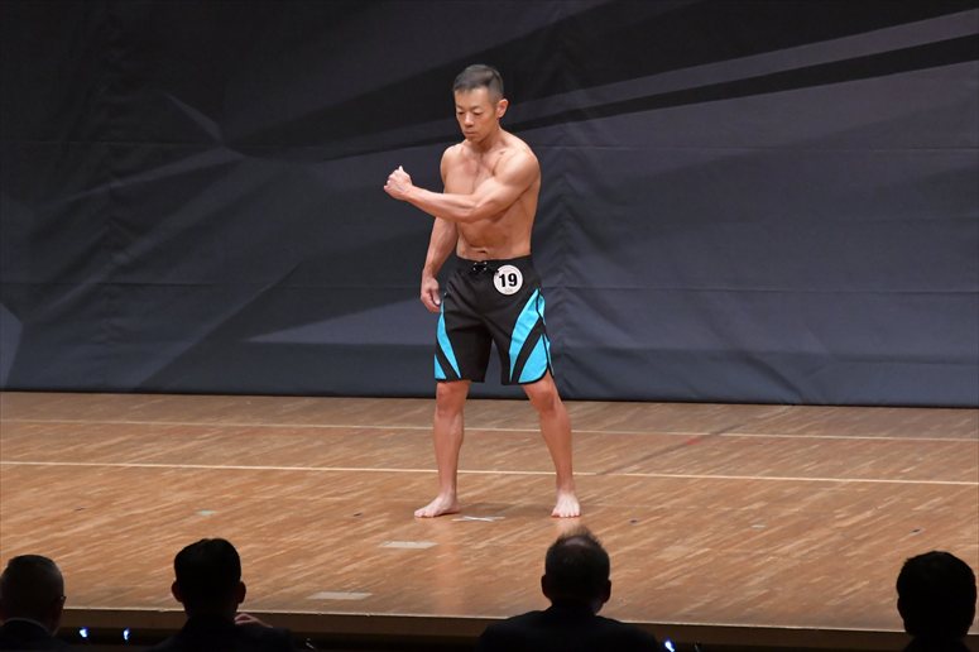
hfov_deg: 8.1
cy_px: 326
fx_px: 6931
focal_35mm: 255
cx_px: 490
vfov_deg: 5.4
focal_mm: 170
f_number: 5.6
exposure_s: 1/400
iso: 6400
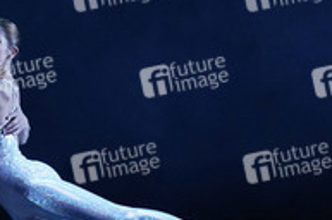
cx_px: -34
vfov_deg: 2.2
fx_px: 5625
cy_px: 206
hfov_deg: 3.4
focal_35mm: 611
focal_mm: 261
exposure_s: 1/320
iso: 6400
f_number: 6.3
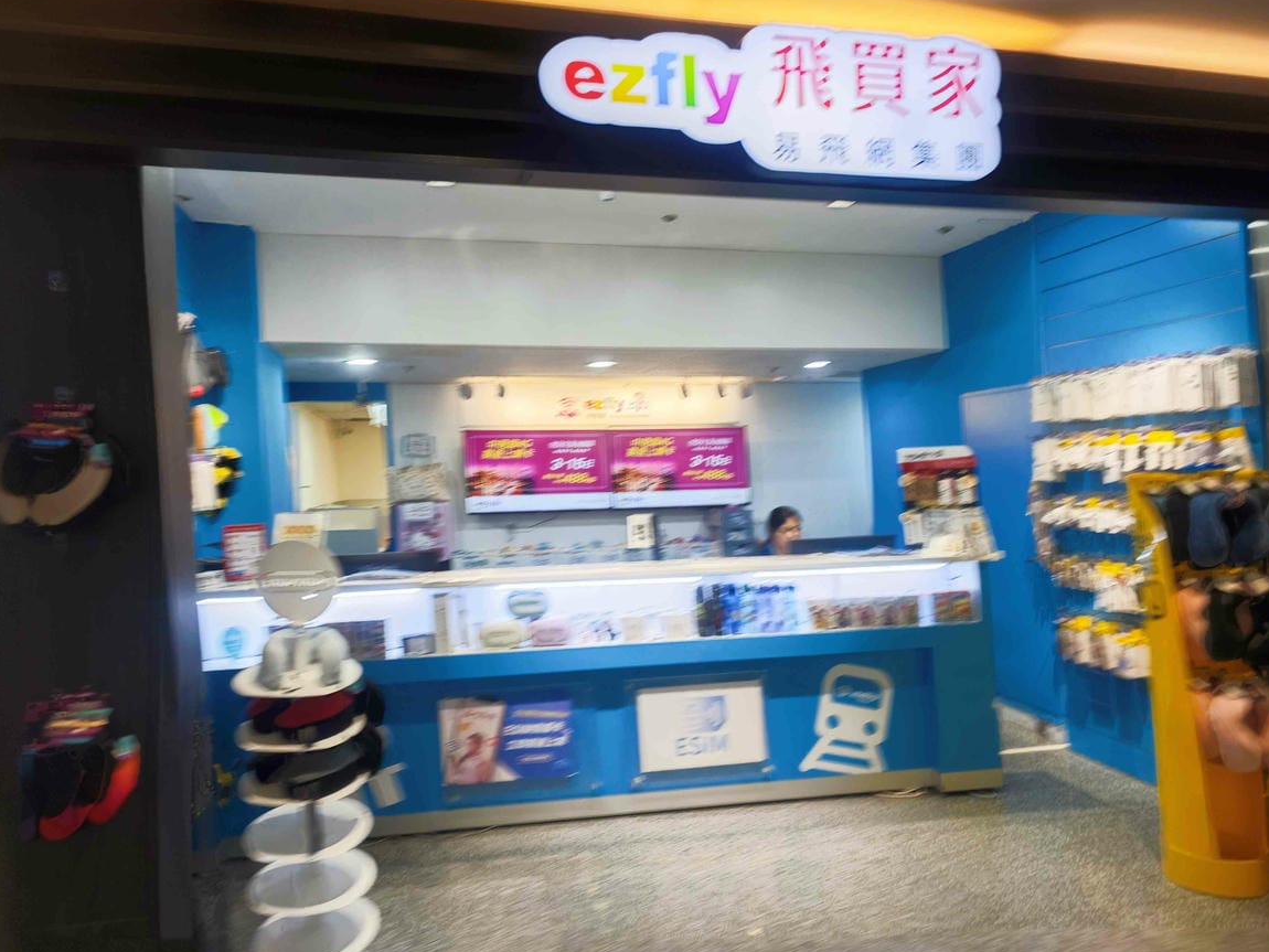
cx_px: 640
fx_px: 880
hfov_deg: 71.6
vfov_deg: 56.8
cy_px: 466
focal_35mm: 24
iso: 400
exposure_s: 1/121
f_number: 2
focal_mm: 8.72
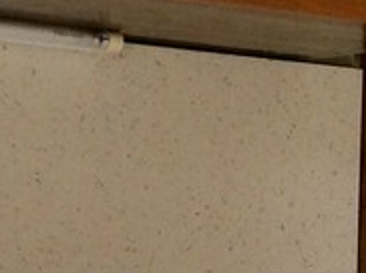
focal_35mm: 180
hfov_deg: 10.9
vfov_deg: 8.0
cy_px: 473
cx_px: 318
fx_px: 1901
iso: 50
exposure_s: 1/60
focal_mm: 3.3
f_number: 2.4
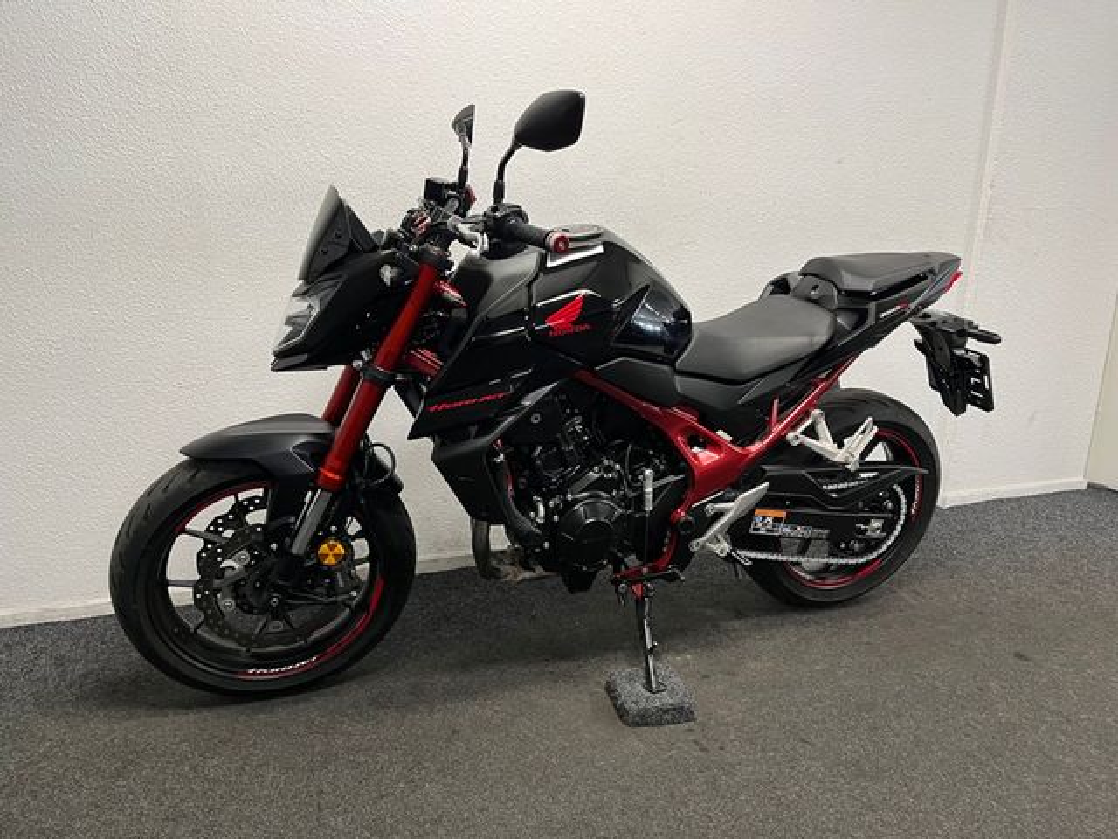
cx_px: 559
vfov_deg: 53.1
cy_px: 420
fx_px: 840
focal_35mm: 26
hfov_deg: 67.3
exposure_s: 1/50
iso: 100
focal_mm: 5.1
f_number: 1.6
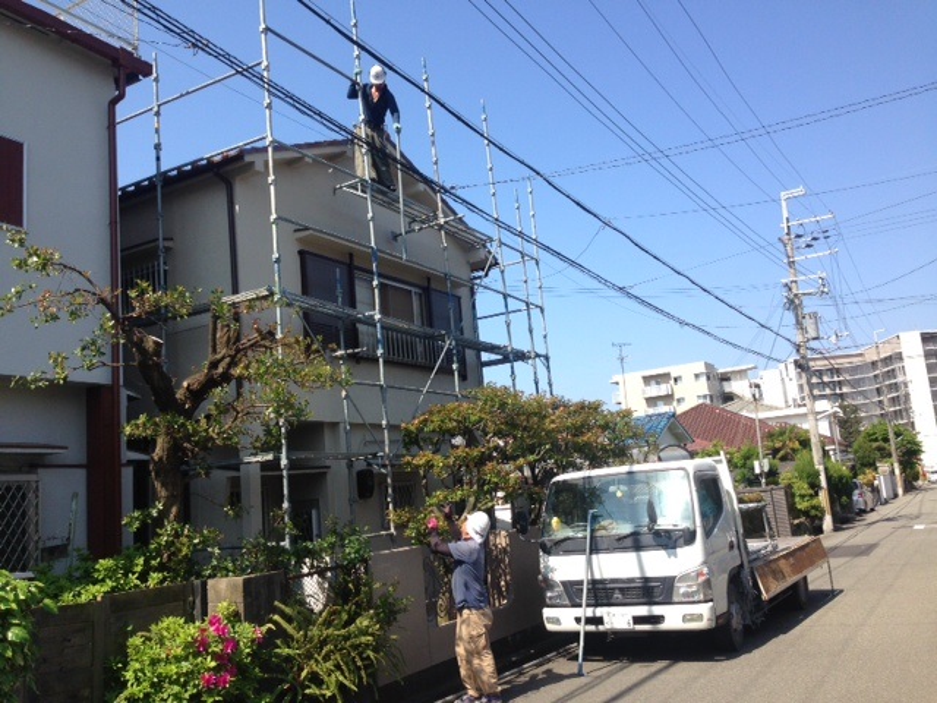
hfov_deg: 55.4
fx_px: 893
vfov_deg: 42.9
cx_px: 468
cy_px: 352
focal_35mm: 33
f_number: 2.4
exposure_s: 1/1085
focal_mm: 4.12
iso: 50
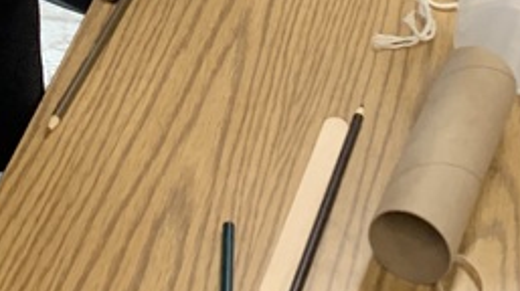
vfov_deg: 8.9
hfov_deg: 19.0
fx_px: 1557
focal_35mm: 113
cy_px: -568
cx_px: 287
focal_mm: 4.25
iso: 125
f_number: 1.8
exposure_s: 1/60
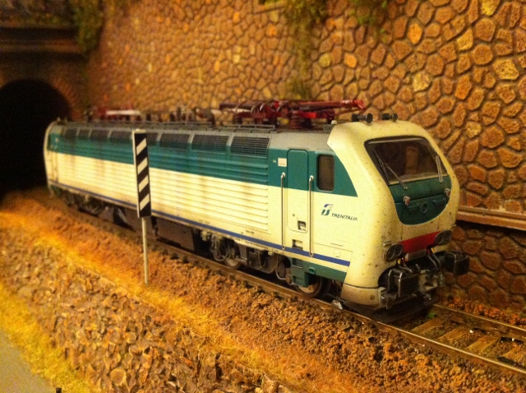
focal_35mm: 35
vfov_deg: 40.6
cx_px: 263
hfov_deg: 52.7
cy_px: 196
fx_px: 531
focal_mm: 3.85
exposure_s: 1/15
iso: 800
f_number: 2.8
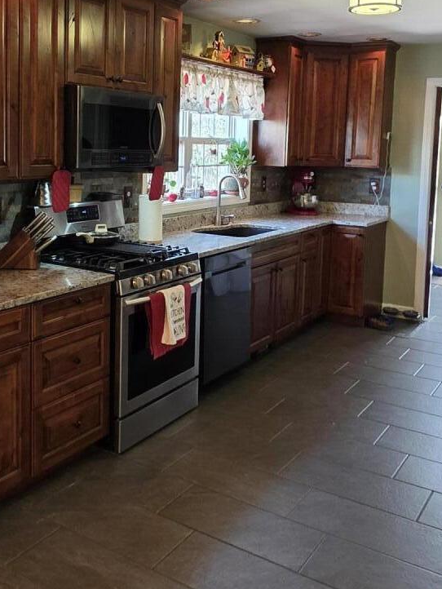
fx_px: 613
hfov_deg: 39.1
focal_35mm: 36
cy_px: 211
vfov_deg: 50.7
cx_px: 136
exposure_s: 1/60
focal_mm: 2.2
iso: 400
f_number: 1.9
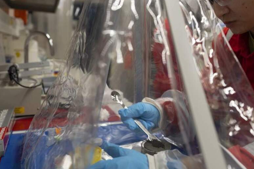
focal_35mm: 31
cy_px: 73
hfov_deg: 59.9
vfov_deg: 42.2
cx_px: 148
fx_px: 219
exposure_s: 1/500
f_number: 2.8
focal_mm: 24
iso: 800
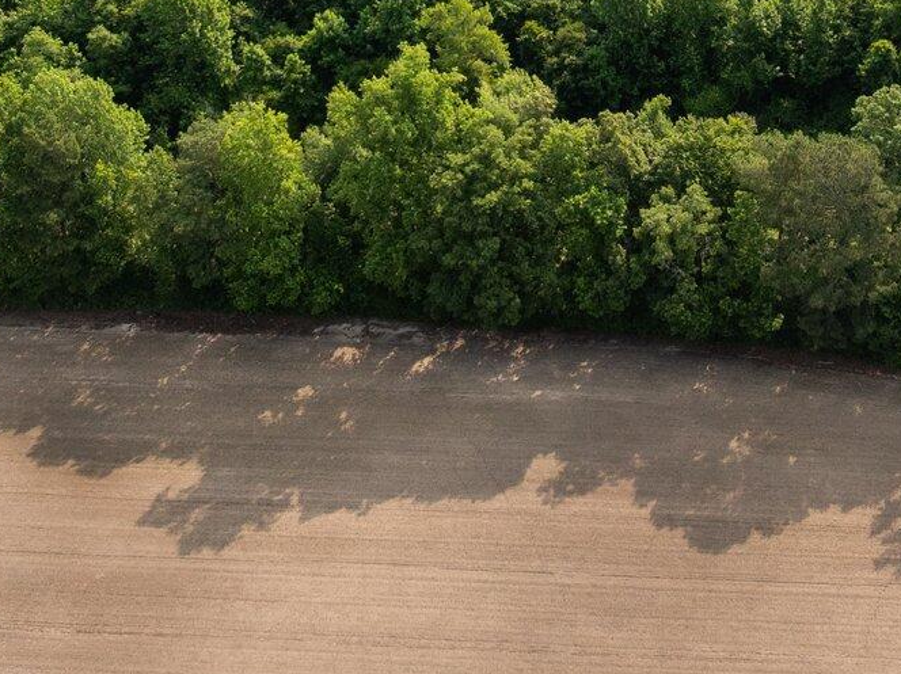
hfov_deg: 25.8
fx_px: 1925
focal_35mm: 74
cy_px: -249
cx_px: 745
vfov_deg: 18.3
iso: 100
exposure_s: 1/800
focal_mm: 12.29
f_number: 4.5
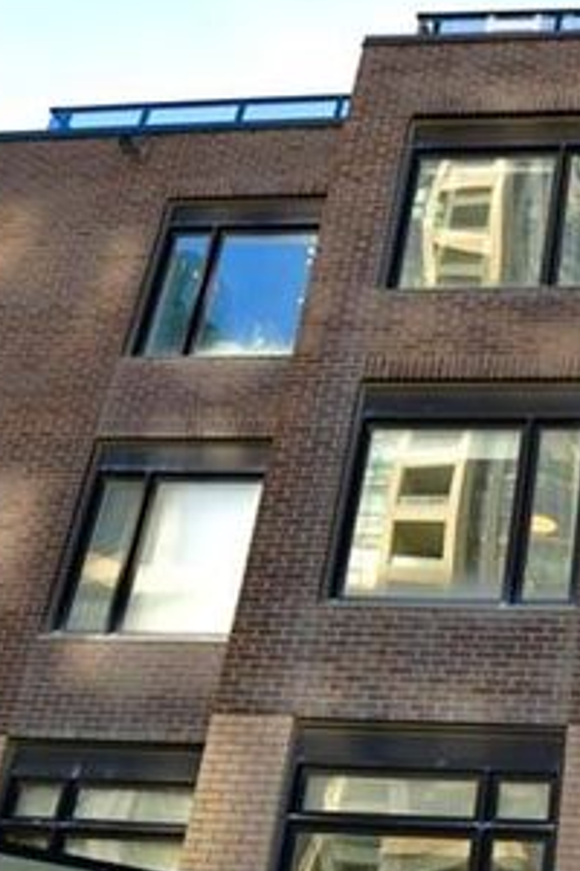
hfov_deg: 32.0
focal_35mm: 35
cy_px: 720
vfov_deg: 50.5
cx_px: 682
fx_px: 846
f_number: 8
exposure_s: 1/80
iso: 64
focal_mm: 14
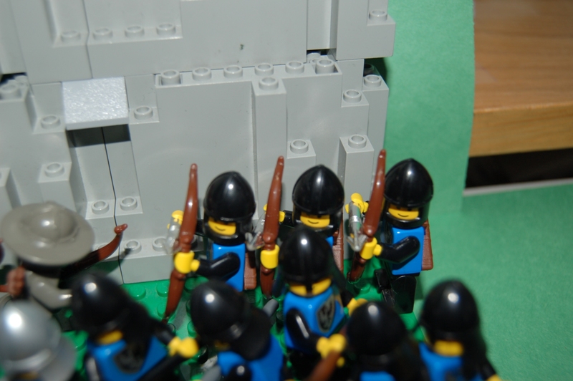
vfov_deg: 31.8
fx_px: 668
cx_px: 286
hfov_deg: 46.4
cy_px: 190
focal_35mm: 42
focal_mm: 28
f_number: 4.2
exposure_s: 1/60
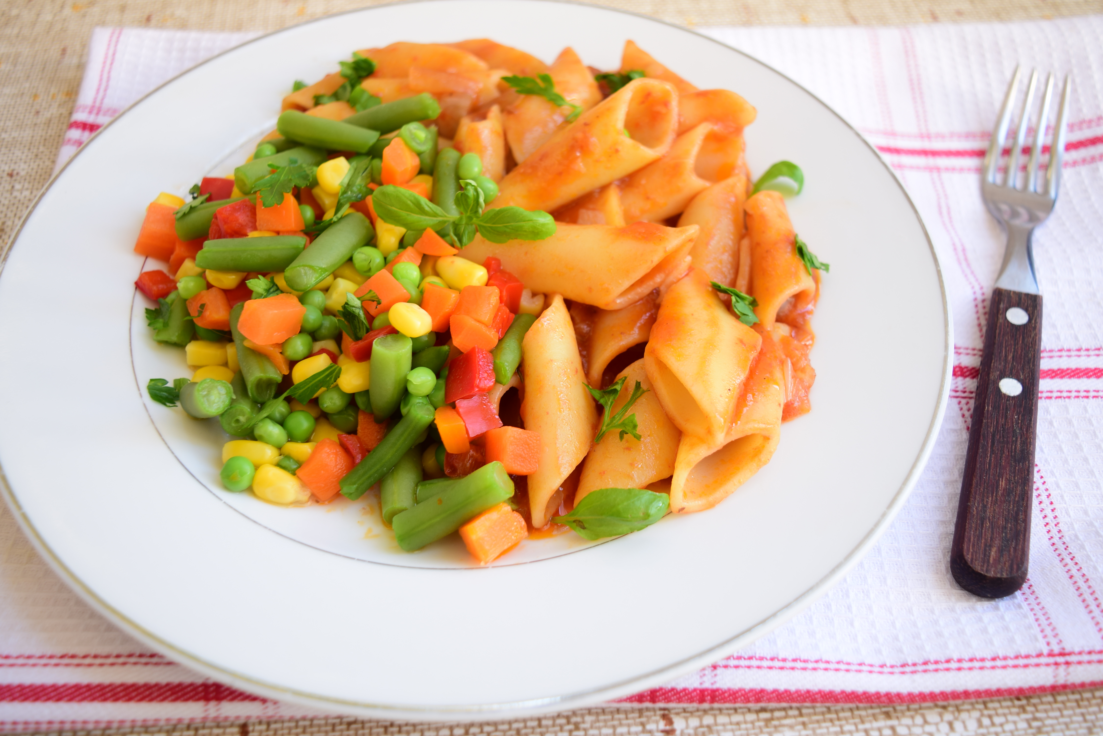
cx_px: 552
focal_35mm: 36
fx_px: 1103
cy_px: 368
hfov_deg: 53.1
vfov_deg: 36.9
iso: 100
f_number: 4
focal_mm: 24
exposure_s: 1/15
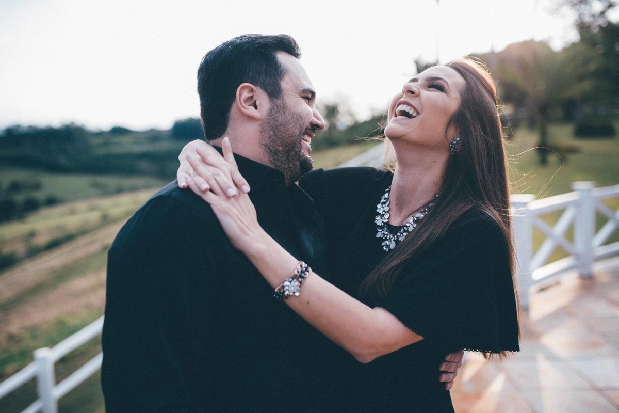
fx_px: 602
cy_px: 206
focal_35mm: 35
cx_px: 310
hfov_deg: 54.4
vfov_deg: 37.9
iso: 200
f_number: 2
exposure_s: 1/1250
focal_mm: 35
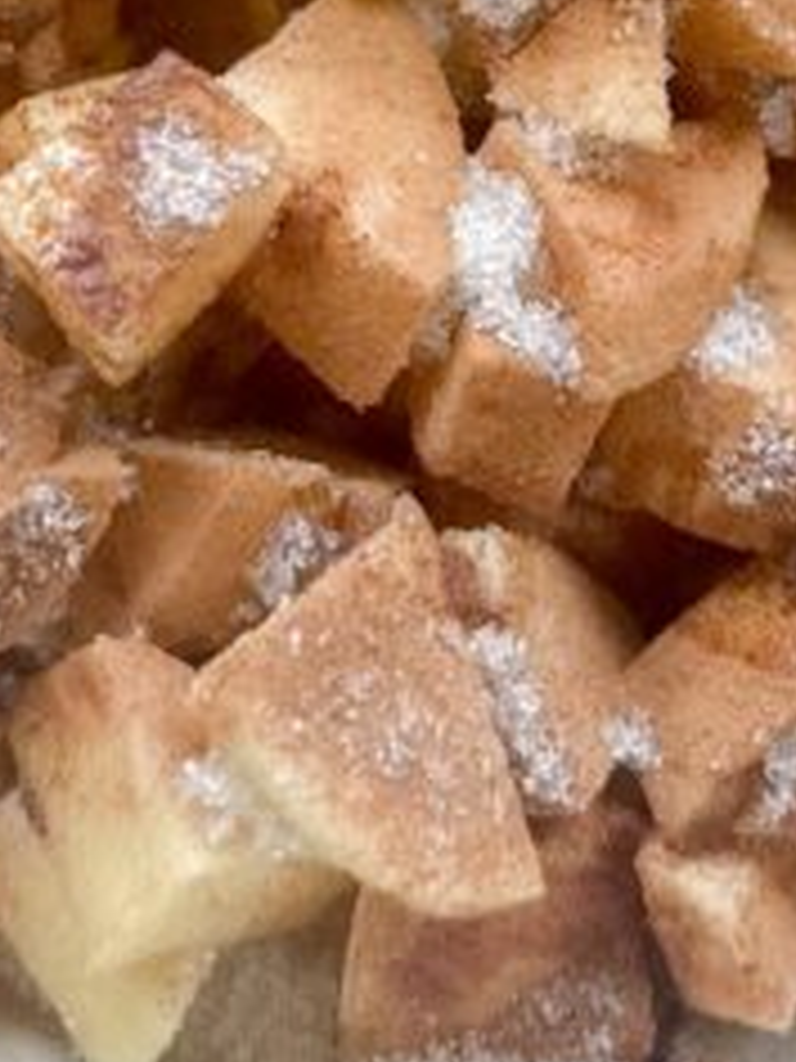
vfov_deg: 17.2
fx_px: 3189
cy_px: -482
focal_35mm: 104
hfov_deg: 14.2
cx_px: 373
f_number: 1.8
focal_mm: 6.86
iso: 64
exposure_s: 1/120
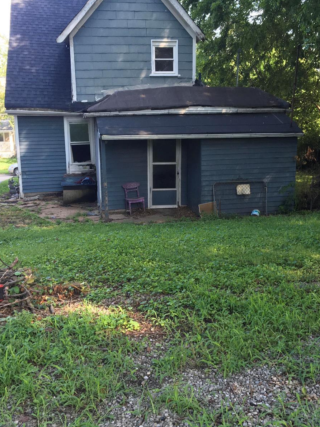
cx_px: 180
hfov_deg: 36.8
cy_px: 212
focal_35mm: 39
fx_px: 481
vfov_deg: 47.9
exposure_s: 1/120
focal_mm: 4.15
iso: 40
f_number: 2.2
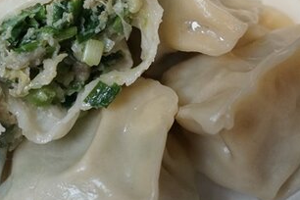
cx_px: 46
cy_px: -59
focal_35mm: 86
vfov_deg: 15.2
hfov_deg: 23.2
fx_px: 717
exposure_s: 1/200
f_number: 5.6
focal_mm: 31
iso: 3200
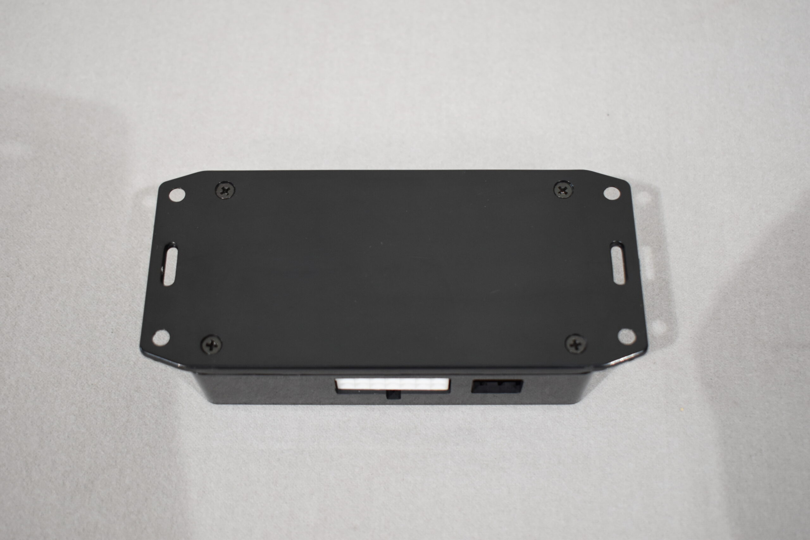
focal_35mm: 45
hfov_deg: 43.6
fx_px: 1012
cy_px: 270
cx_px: 405
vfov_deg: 29.9
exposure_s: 1/125
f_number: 4.2
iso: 800
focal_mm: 30
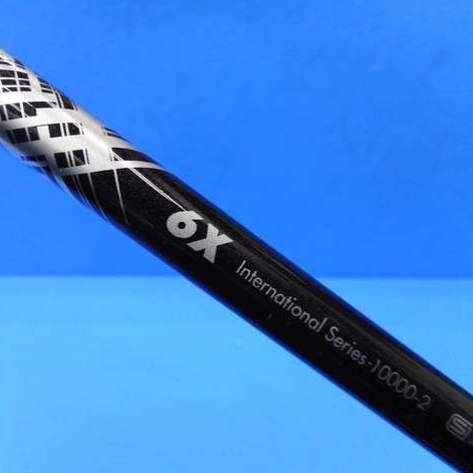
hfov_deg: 53.6
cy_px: 239
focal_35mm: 30
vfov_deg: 54.0
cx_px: 188
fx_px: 464
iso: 140
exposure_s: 1/30
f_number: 3.7
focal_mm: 4.5
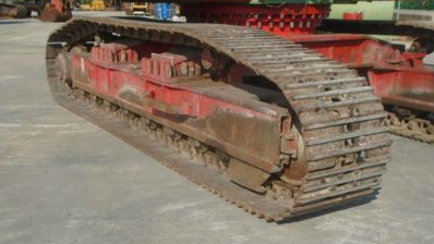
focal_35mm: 46
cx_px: 217
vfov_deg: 26.0
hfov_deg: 44.6
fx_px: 529
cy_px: 119
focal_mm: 7.4
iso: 100
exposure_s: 1/800
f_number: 4.1
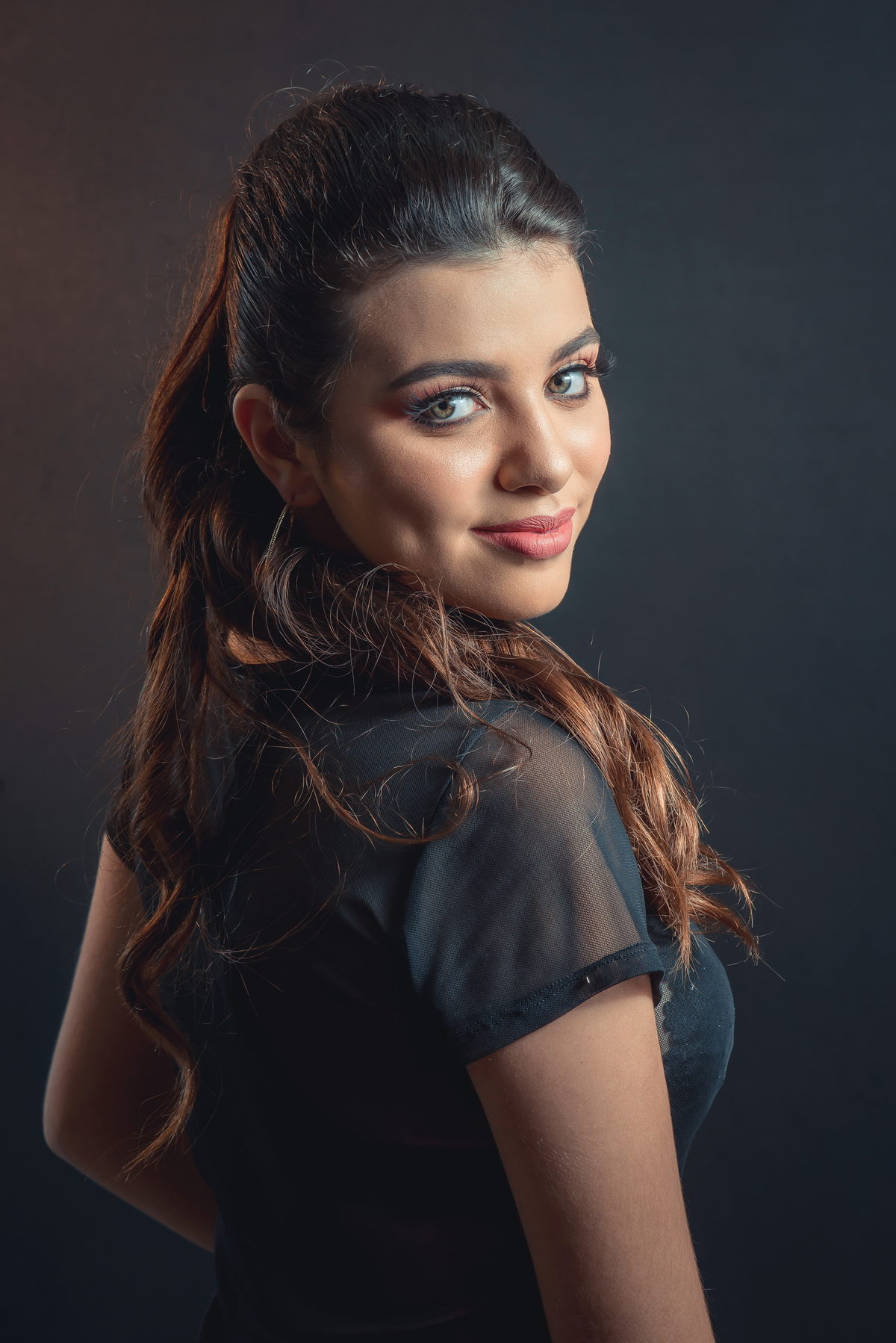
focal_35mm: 85
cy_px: 672
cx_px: 448
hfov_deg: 16.1
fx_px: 3171
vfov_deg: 23.9
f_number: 9
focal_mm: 85
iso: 200
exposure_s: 1/50
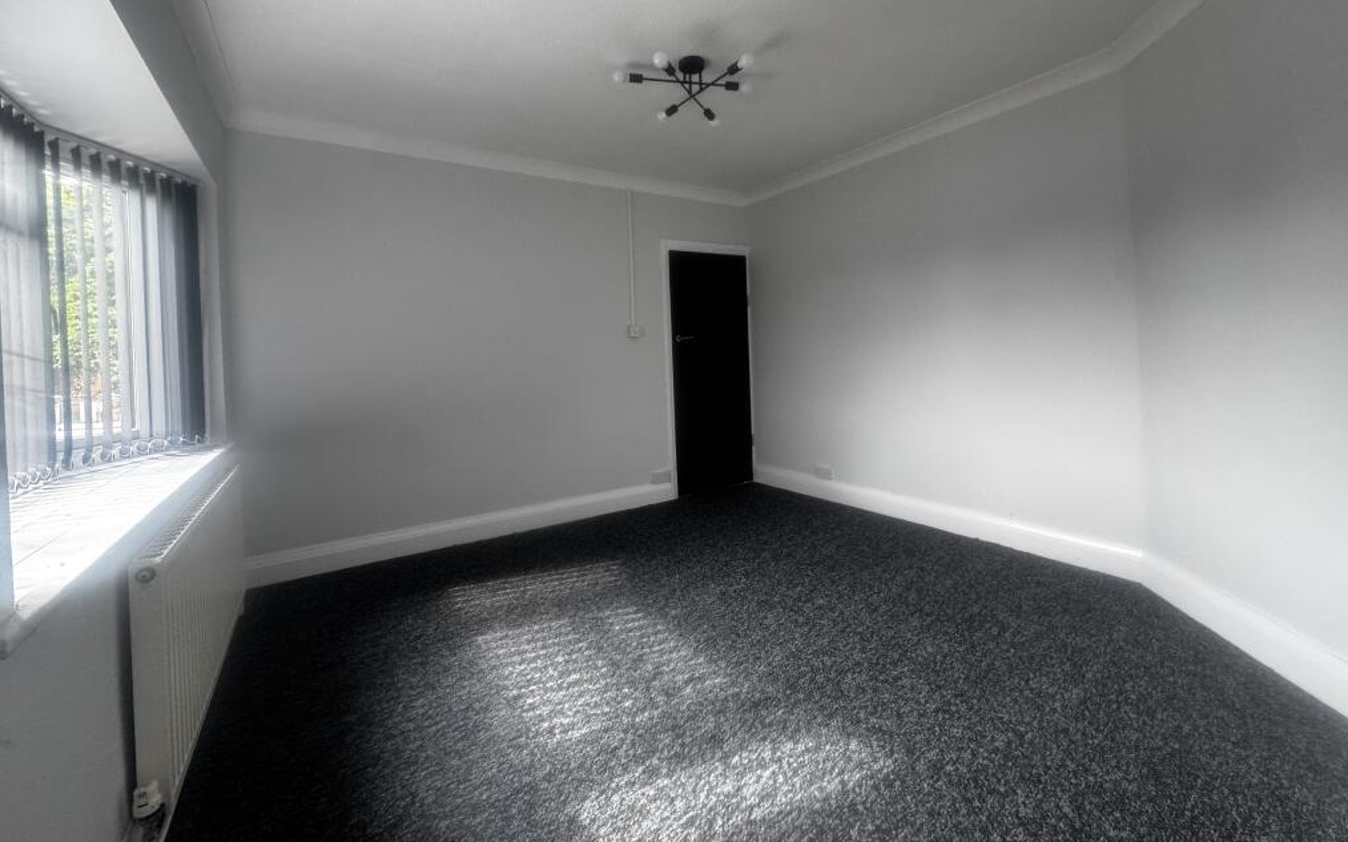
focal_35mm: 15
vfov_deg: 74.3
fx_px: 551
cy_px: 355
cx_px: 680
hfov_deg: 101.5
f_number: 2.2
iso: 200
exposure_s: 1/99
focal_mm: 2.22
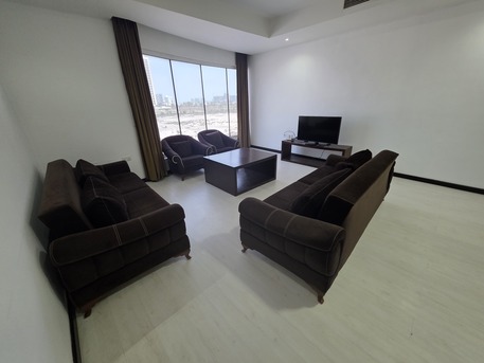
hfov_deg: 106.2
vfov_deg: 89.9
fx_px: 182
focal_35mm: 13
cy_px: 182
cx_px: 242
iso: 250
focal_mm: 2.2
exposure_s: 1/100
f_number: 1.9
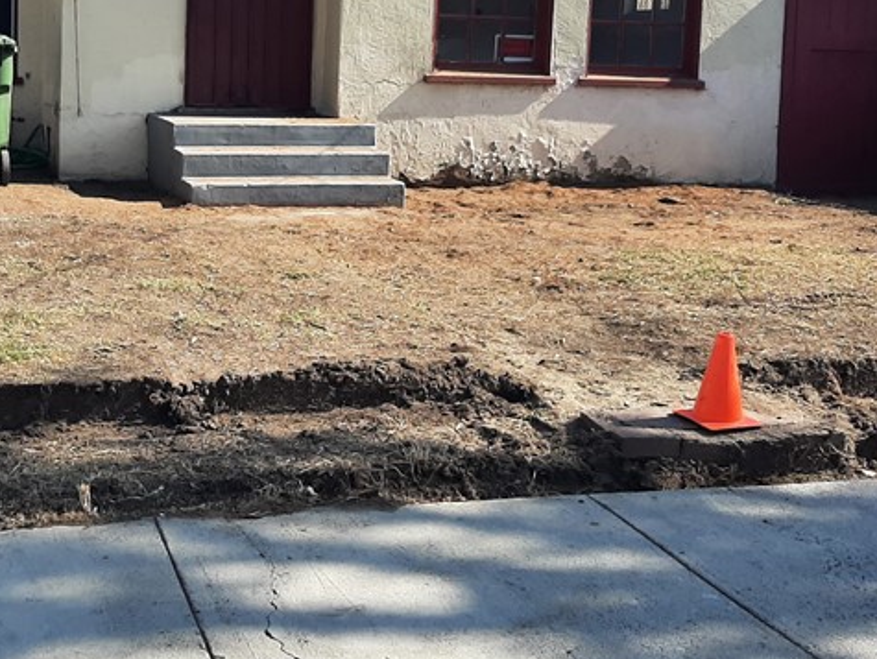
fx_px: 1420
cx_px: 258
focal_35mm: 56
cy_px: 174
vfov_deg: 25.8
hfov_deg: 33.9
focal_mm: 3.93
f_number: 1.7
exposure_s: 1/1724
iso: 40
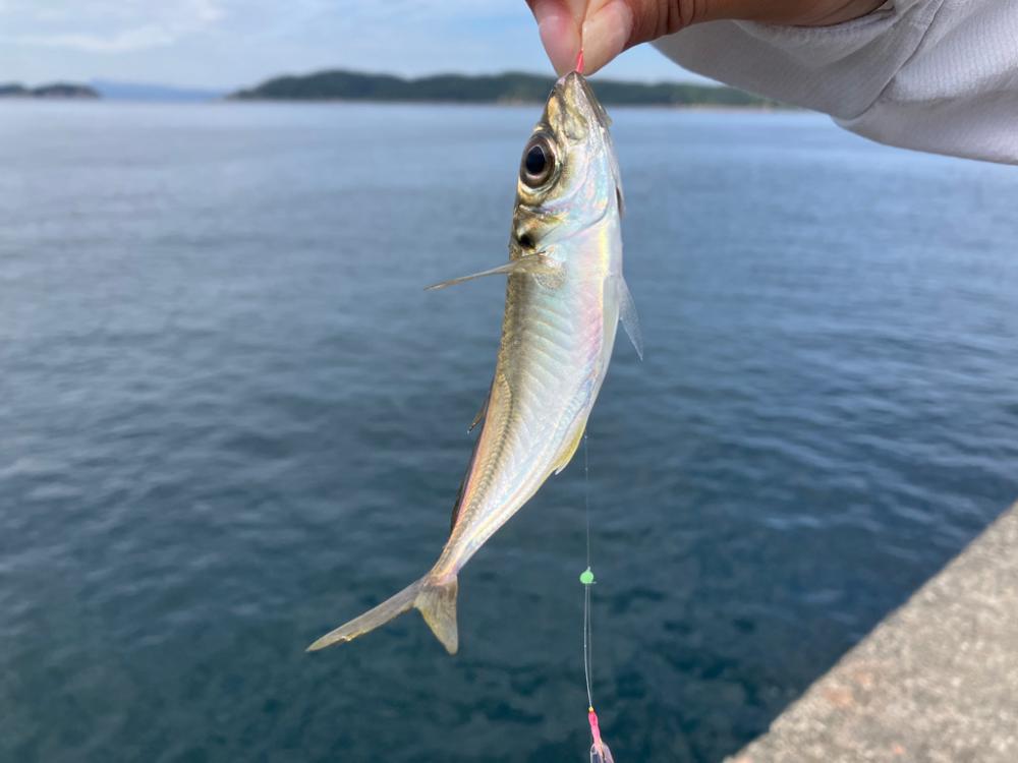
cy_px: 382
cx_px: 509
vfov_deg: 49.7
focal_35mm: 28
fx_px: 823
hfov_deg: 63.4
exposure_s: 1/1429
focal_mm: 3.99
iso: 32
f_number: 1.8
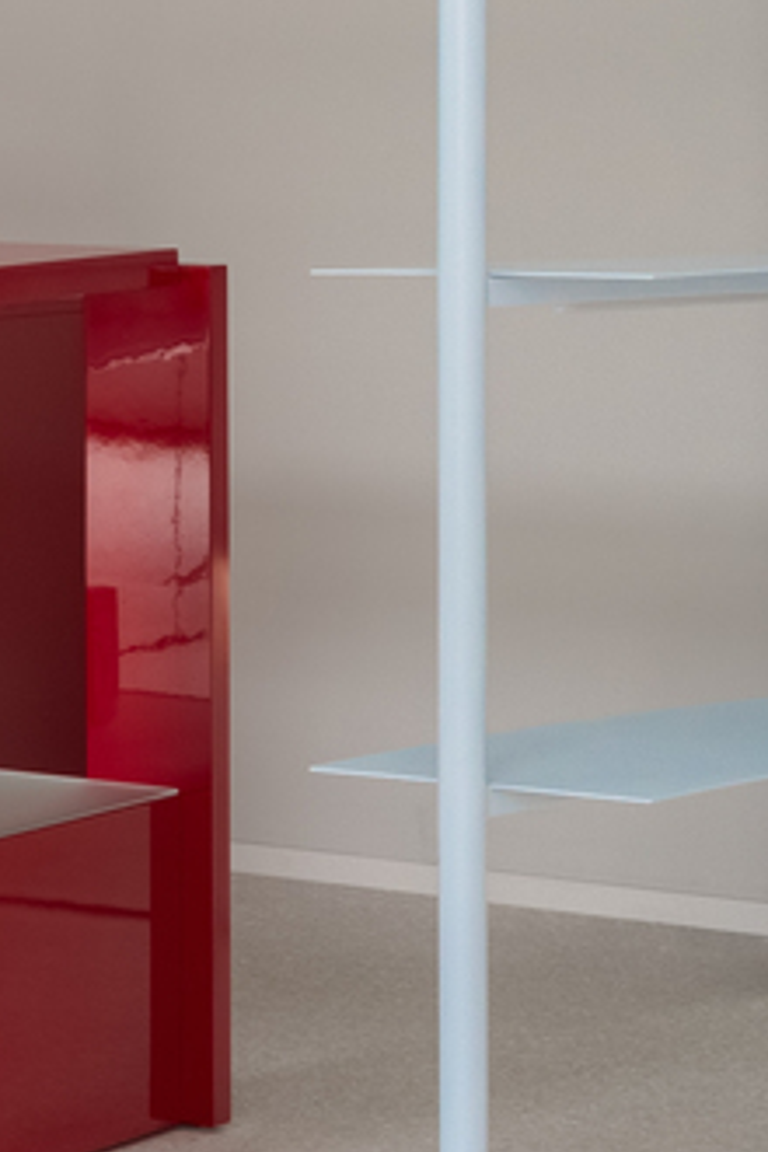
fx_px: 5440
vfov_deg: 12.0
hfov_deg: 7.8
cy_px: 10
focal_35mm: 170
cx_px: -689
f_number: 11
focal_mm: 44
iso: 640
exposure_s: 1/8
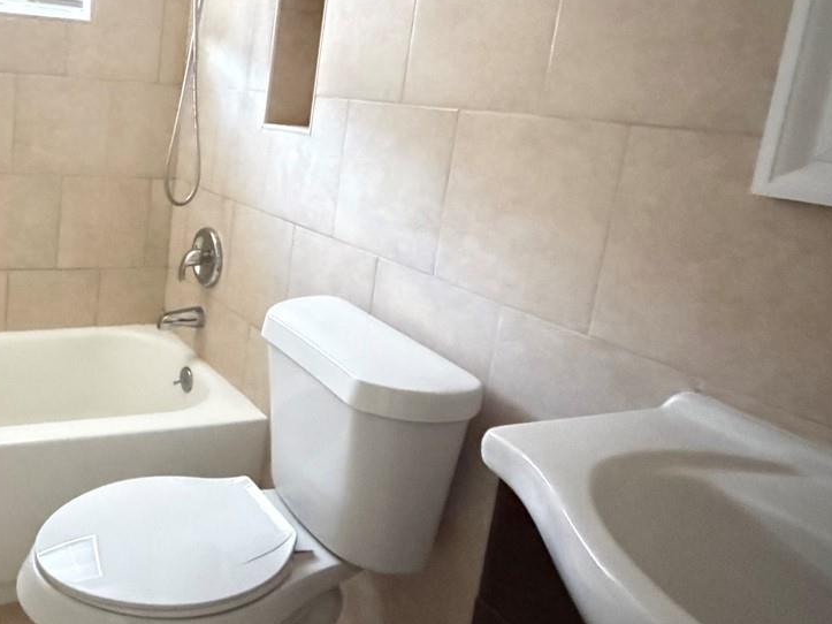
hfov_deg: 52.8
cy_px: 220
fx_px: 745
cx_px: 117
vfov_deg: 44.9
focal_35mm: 31
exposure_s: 1/30
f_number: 2.2
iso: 3200
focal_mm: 2.22
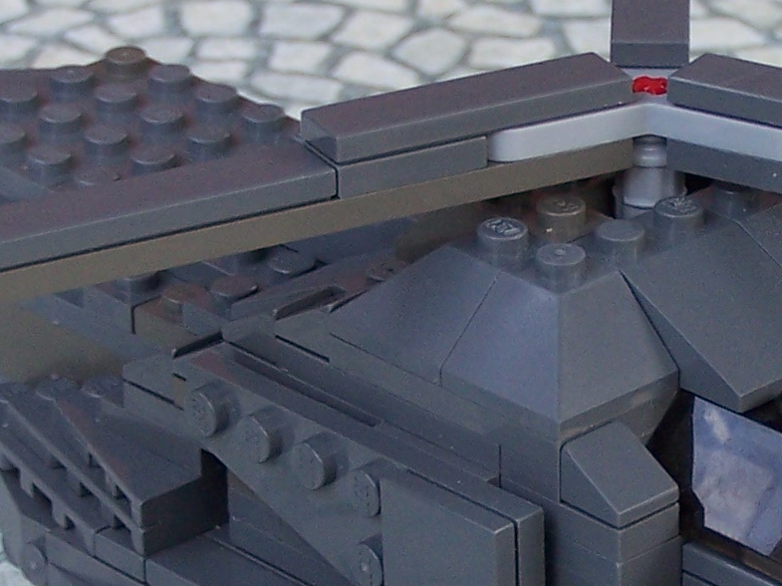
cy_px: 530
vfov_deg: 6.7
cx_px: 751
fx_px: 4968
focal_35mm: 220
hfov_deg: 9.0
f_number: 3.2
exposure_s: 1/125
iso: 80
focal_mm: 11.1
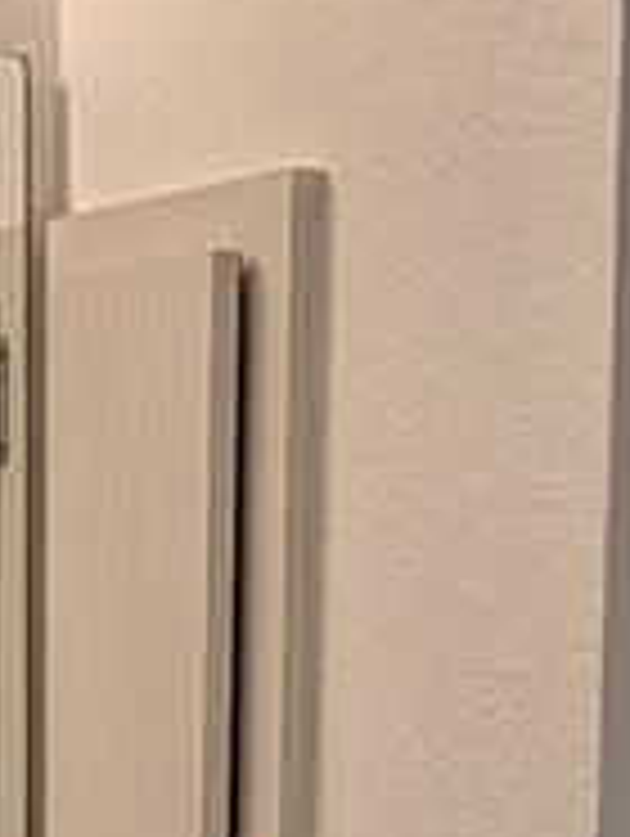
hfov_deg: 9.6
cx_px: 223
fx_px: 3753
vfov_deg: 12.0
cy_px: 1372
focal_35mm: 155
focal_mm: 6.9
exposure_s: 1/120
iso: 29
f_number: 1.68
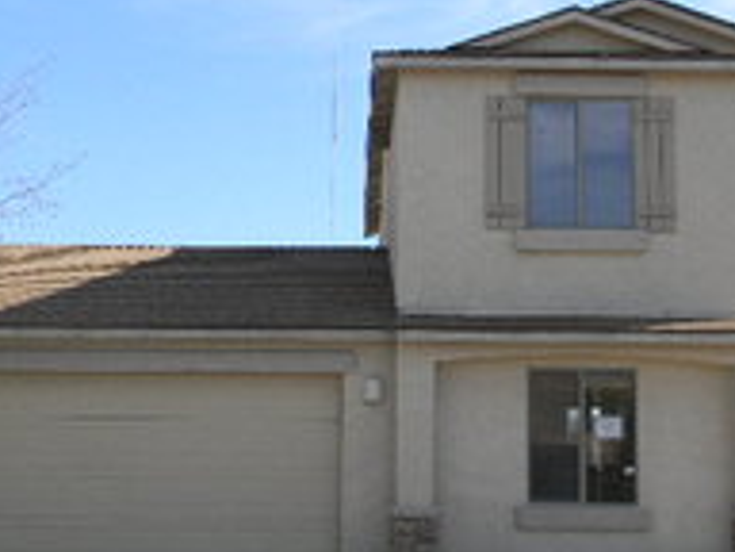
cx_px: 383
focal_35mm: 65
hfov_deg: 29.8
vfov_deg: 22.5
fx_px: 1380
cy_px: 203
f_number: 3.7
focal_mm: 6.4
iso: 112
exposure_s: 1/786
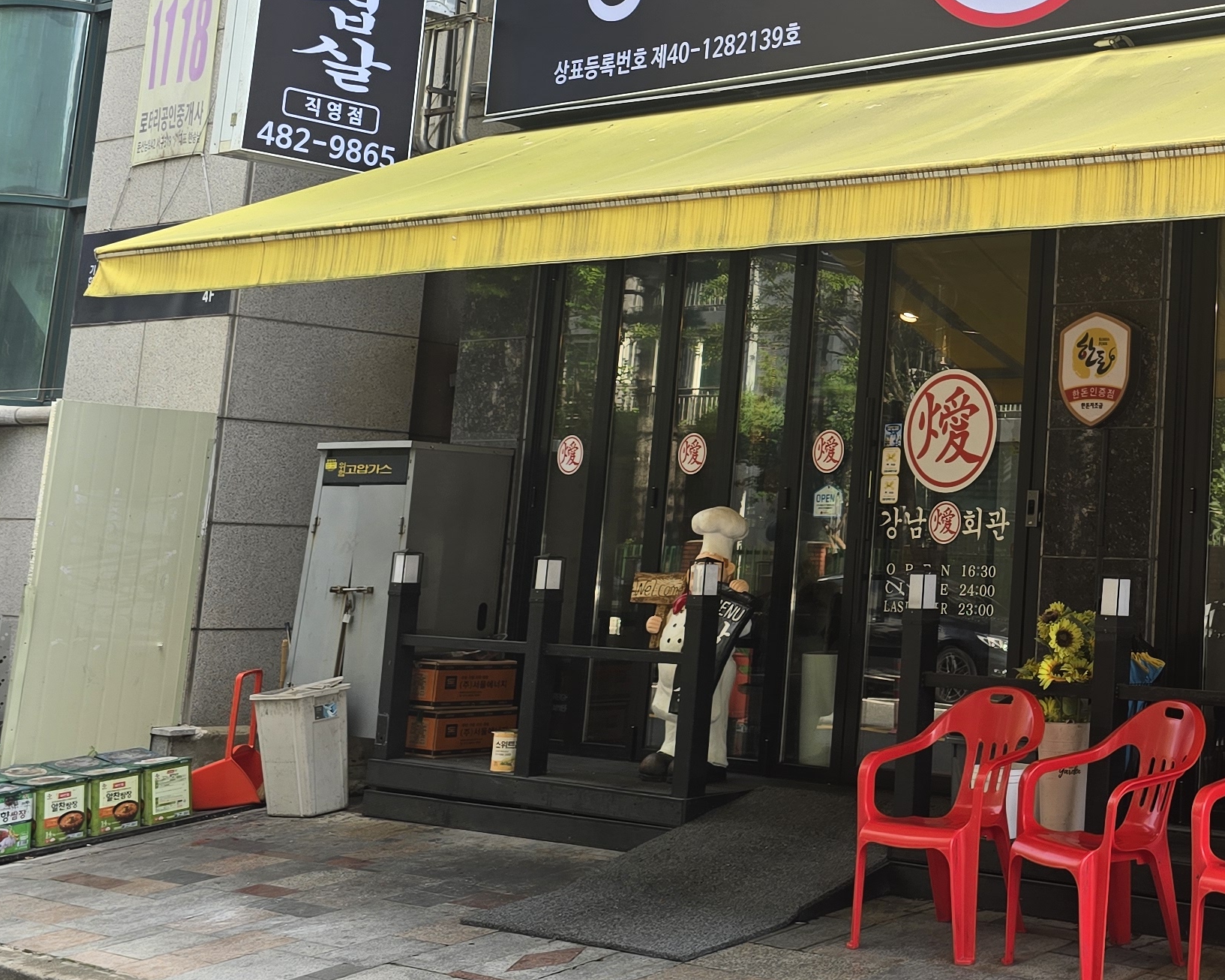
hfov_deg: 31.1
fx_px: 1994
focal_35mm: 55
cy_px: 235
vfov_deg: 27.2
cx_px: 1281
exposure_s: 1/120
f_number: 1.7
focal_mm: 6.3
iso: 16
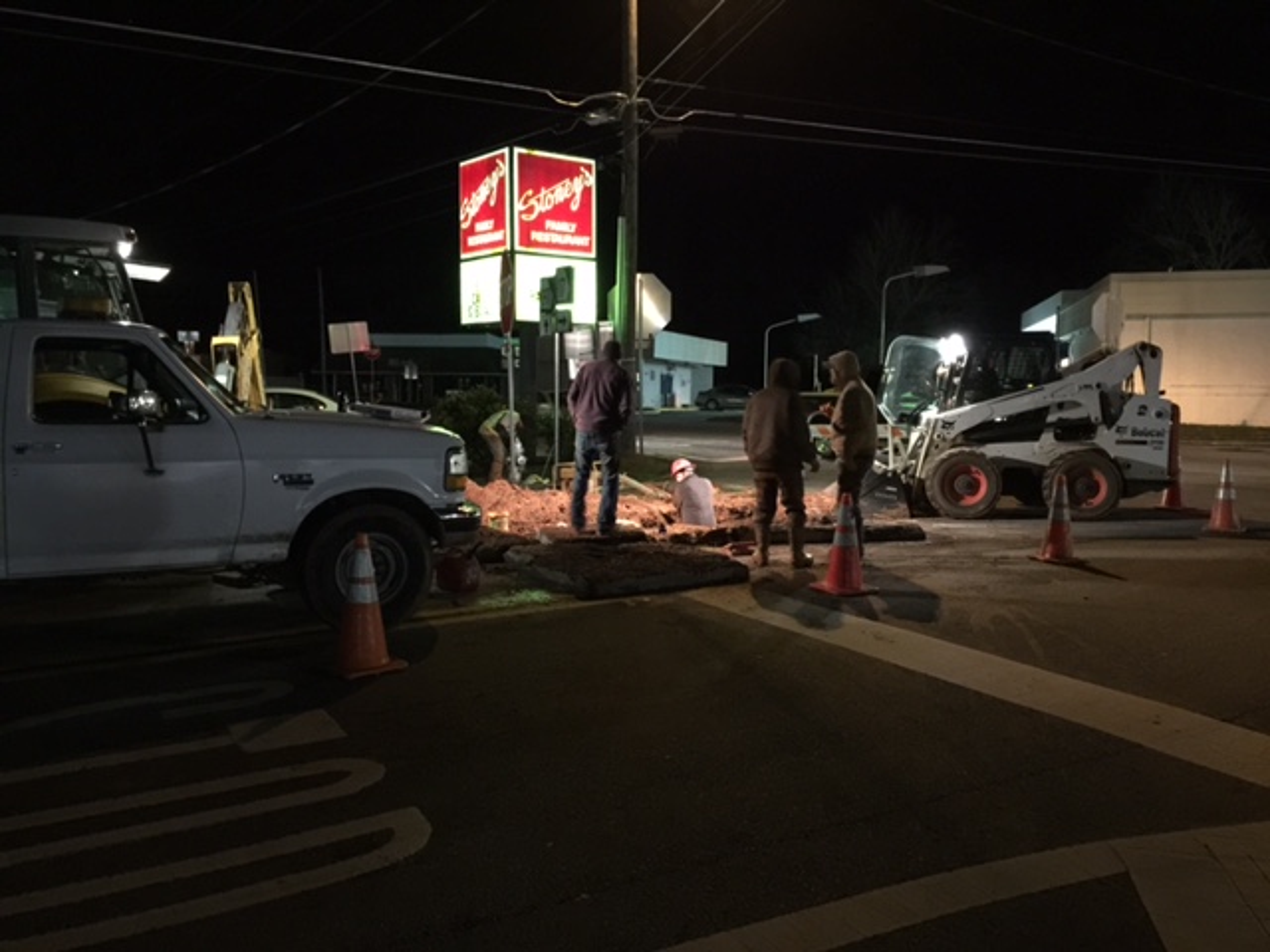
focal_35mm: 29
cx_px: 635
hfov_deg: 61.7
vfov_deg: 48.2
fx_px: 1064
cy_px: 476
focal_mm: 4.15
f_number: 2.2
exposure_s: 1/4
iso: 250
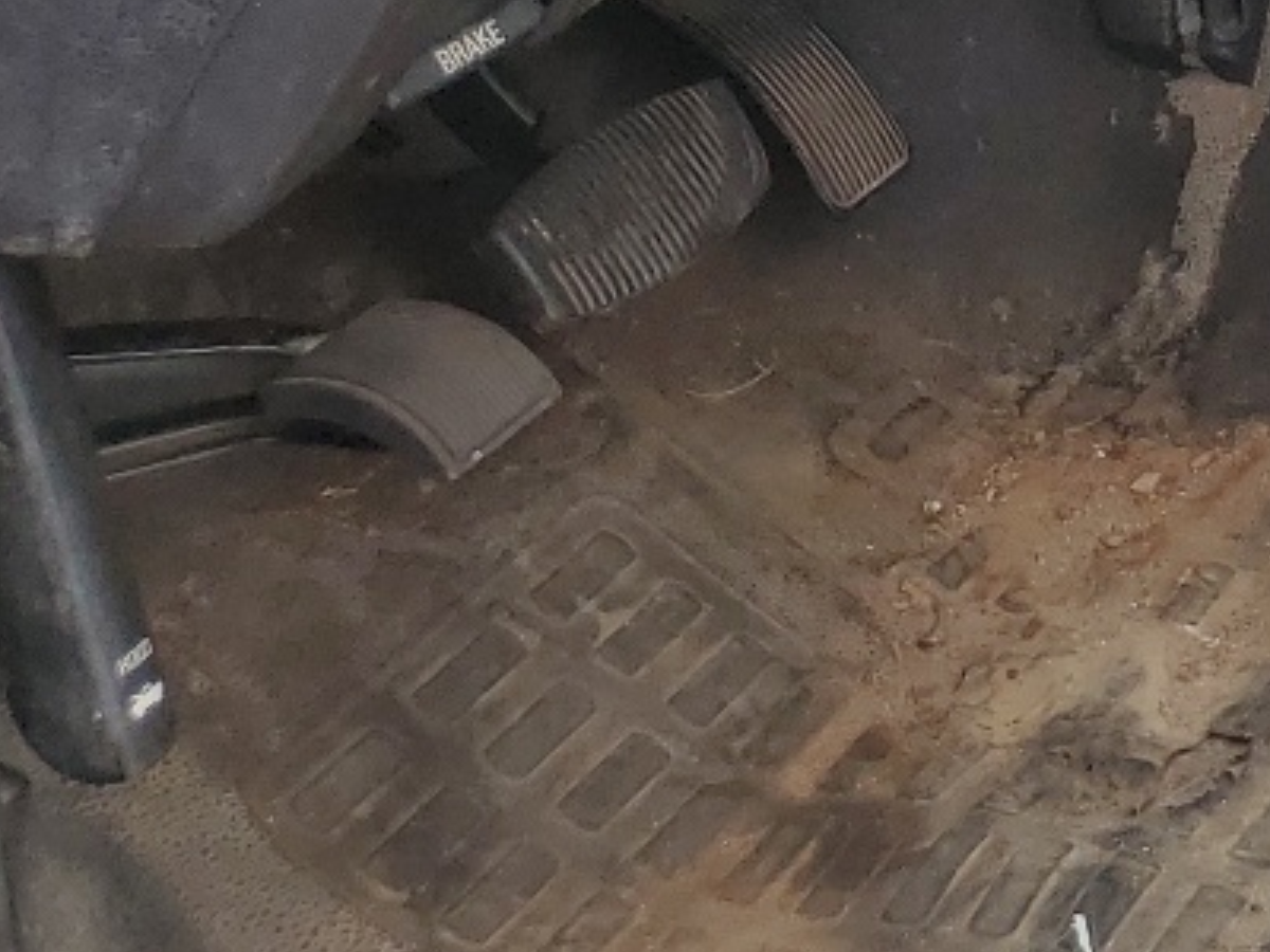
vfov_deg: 12.7
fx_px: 3816
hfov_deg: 16.3
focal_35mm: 104
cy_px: -850
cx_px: 2194
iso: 50
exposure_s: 1/714
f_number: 1.5
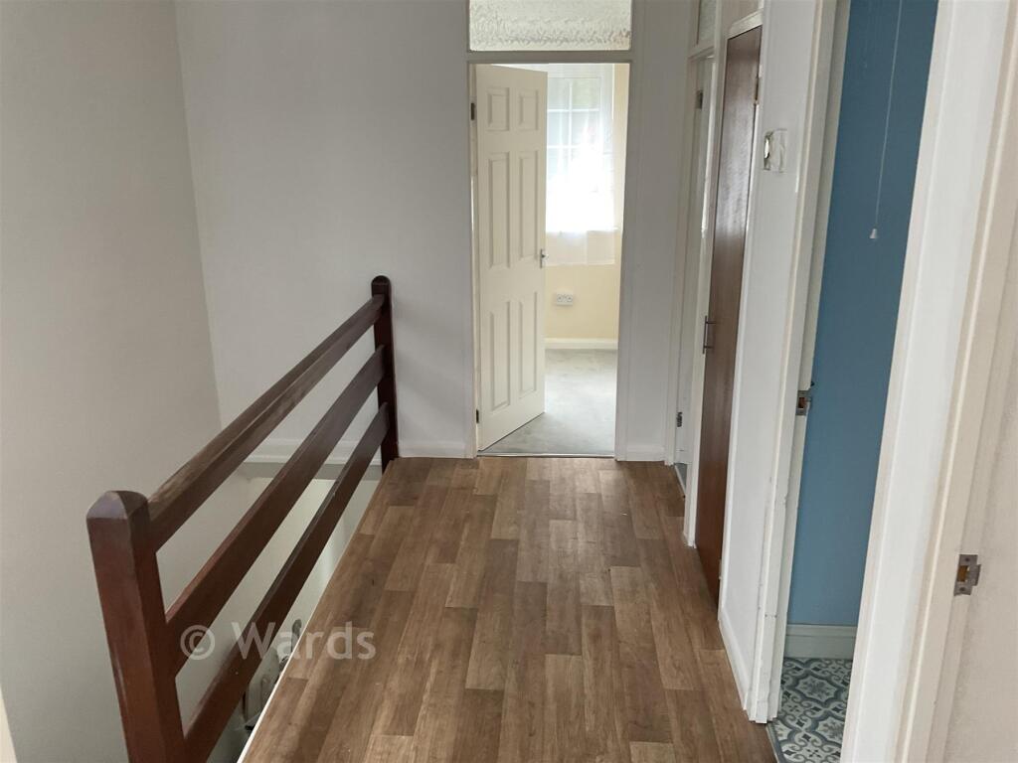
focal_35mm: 29
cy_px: 382
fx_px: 853
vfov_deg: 48.2
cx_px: 509
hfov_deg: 61.7
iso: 64
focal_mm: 3
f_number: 1.8
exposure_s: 1/84
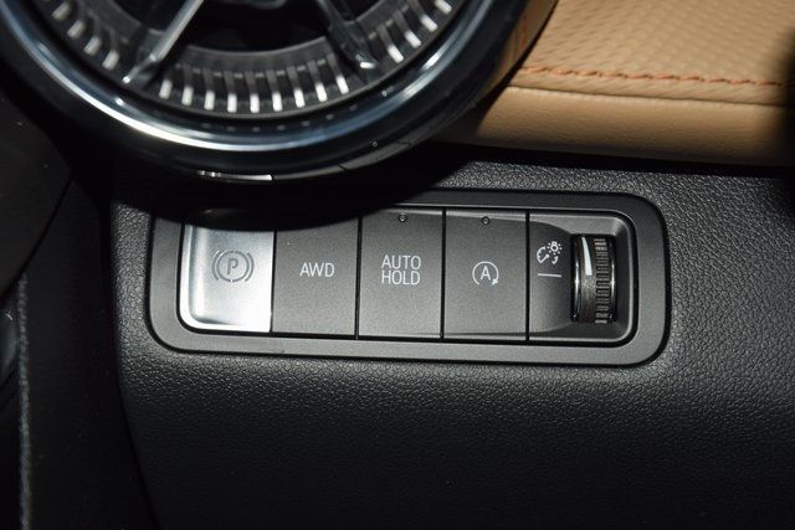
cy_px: 265
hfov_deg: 27.0
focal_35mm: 75
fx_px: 1657
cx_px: 398
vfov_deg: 18.2
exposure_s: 1/60
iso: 100
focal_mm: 50
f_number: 8
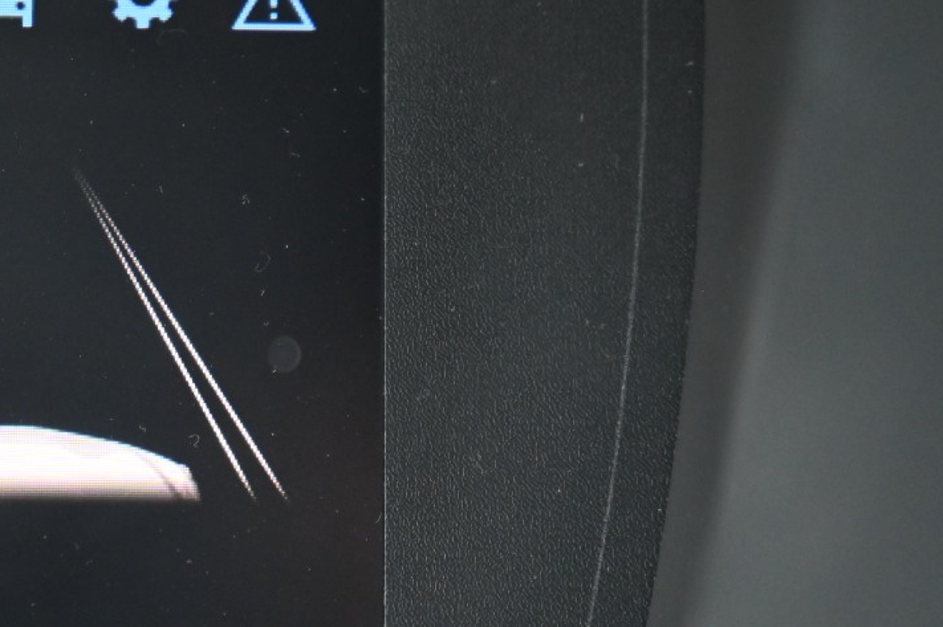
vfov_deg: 8.6
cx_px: -12
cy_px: 301
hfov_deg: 12.7
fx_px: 4188
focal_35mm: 160
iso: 3200
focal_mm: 70
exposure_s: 1/125
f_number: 4
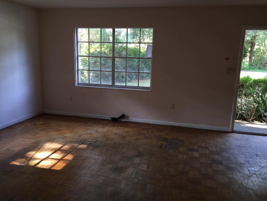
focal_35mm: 29
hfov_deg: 61.7
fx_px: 224
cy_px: 100
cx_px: 134
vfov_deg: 48.2
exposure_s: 1/30
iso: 50
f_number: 2.2
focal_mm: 4.15
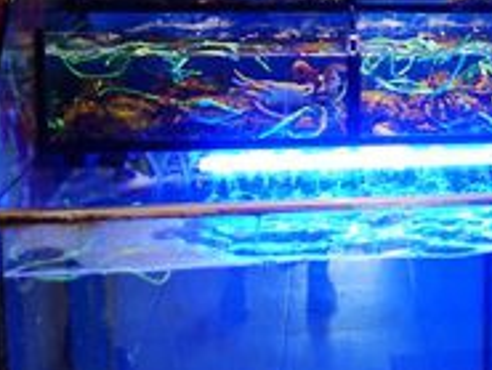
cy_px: 49
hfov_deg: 21.8
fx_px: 1152
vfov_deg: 18.0
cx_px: 630
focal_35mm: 81
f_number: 2
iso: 125
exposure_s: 1/30
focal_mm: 8.8
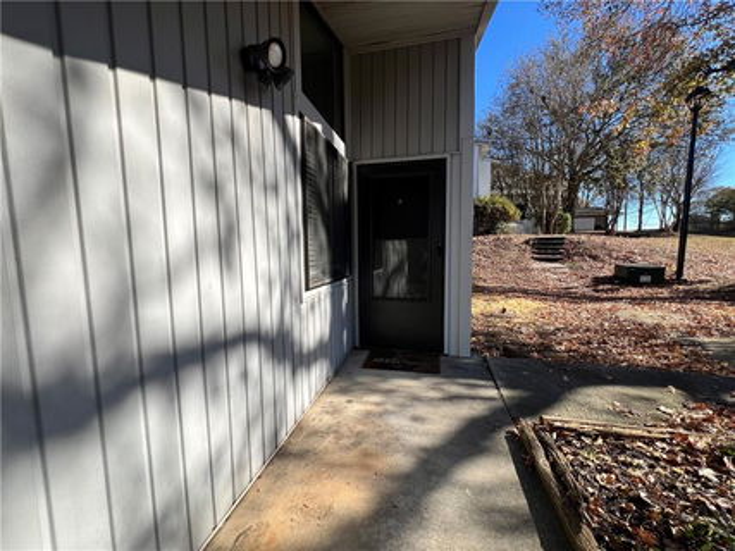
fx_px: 276
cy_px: 276
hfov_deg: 106.2
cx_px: 368
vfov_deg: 89.9
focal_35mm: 13
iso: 32
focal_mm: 1.57
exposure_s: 1/867
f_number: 1.8
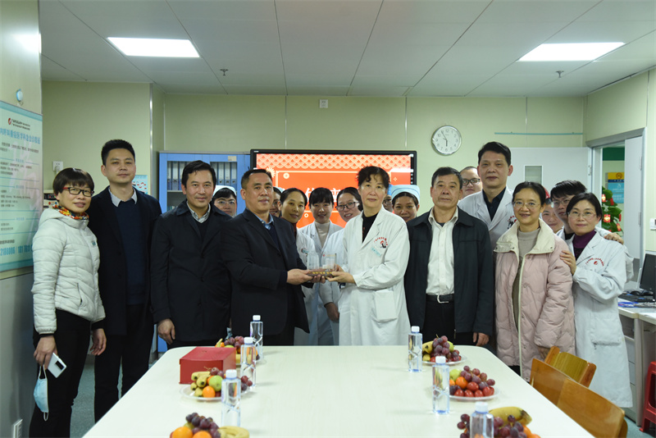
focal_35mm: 42
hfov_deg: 46.4
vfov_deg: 31.9
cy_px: 219
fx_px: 766
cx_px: 328
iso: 2500
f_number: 4.2
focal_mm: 42
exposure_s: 1/80
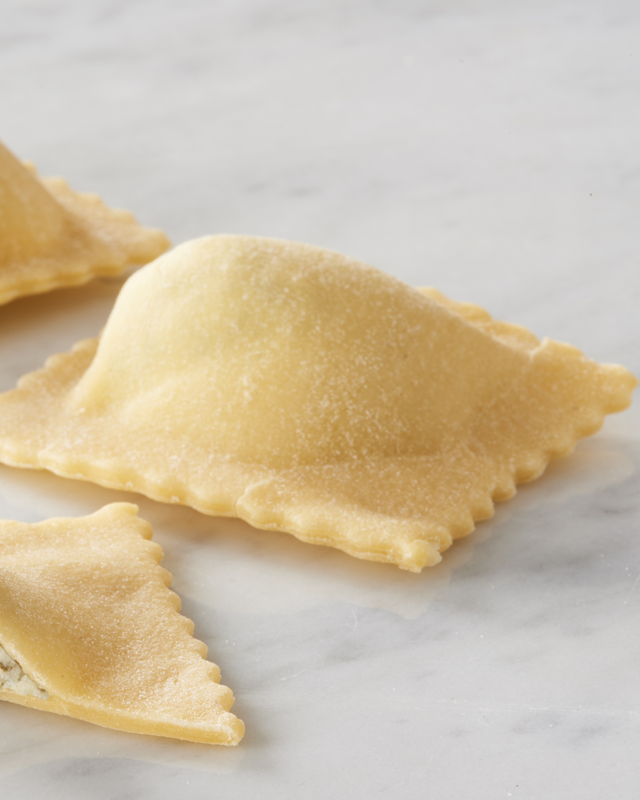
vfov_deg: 13.0
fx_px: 3505
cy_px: 400
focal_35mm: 148
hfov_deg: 10.4
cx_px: 79
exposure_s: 1/100
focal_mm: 105
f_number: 36
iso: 100
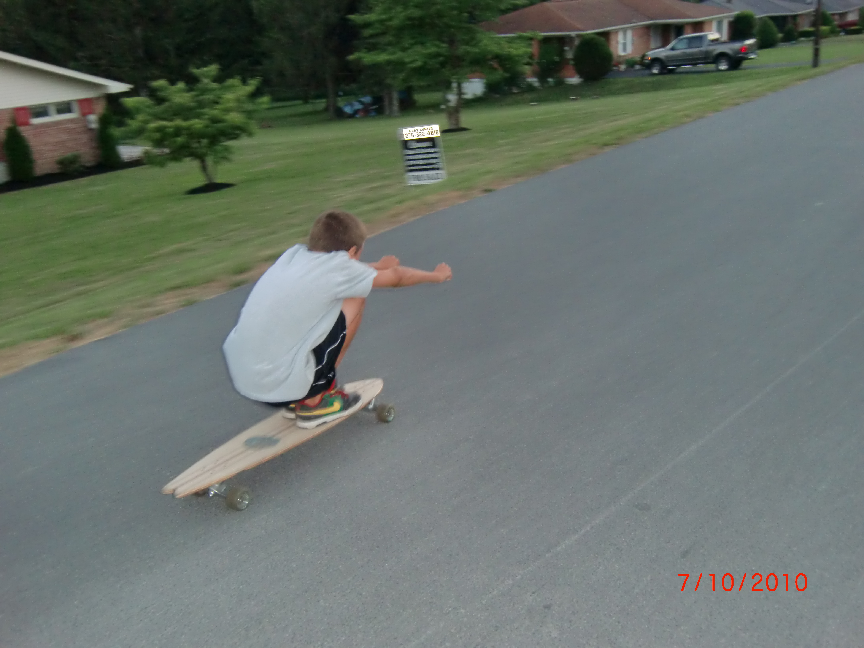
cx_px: 432
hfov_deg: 54.0
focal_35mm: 34
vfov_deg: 41.8
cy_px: 324
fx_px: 849
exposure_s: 1/60
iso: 400
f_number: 3.6
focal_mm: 6.1
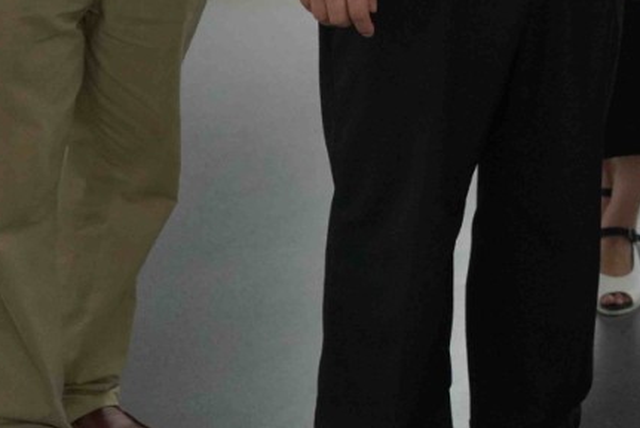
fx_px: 2046
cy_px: -337
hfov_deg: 16.8
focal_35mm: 115
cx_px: 811
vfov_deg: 11.1
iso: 3200
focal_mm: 31
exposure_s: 1/160
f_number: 4
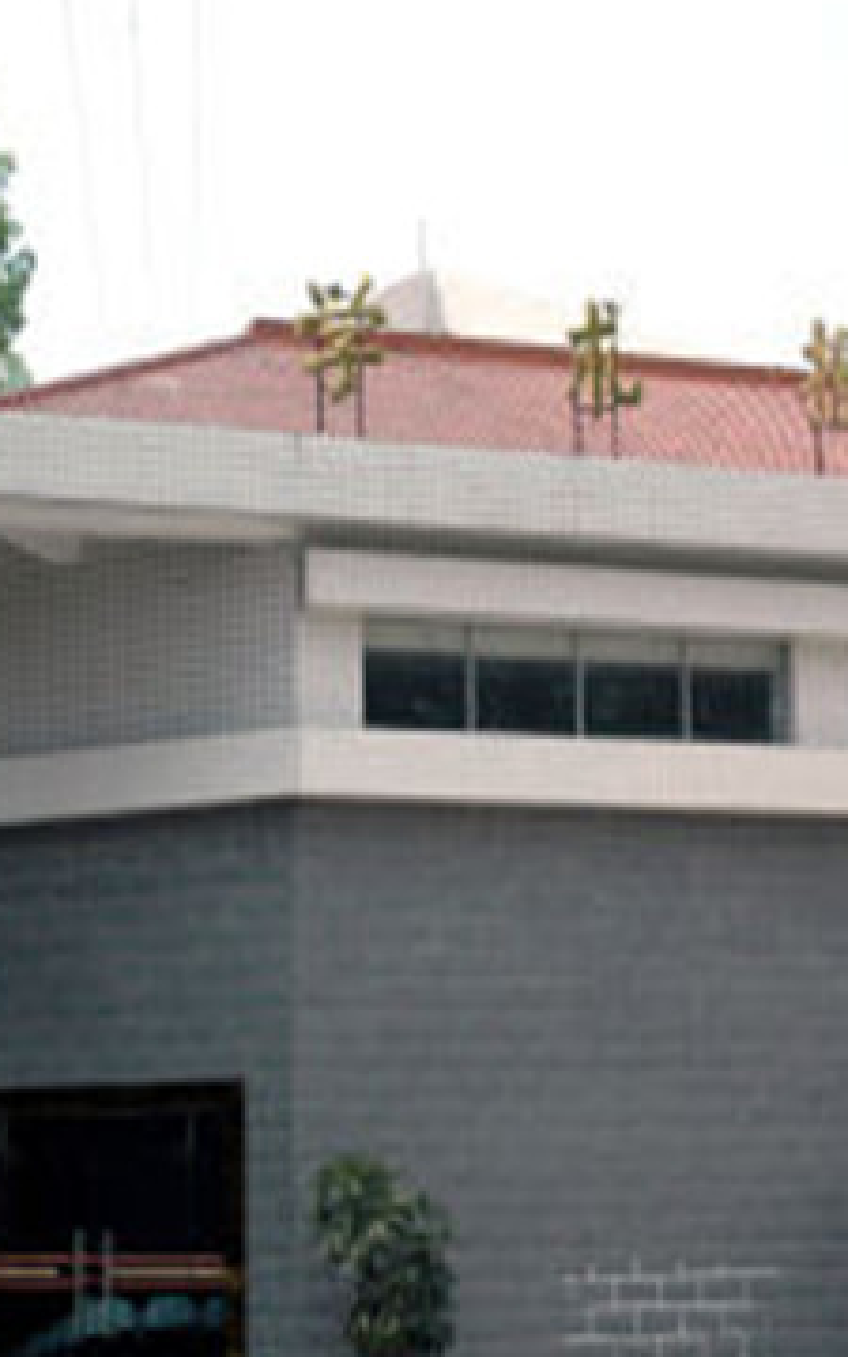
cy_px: 709
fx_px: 2546
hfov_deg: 18.9
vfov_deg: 29.8
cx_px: 415
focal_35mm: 69
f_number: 3.8
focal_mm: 27
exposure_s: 1/4000
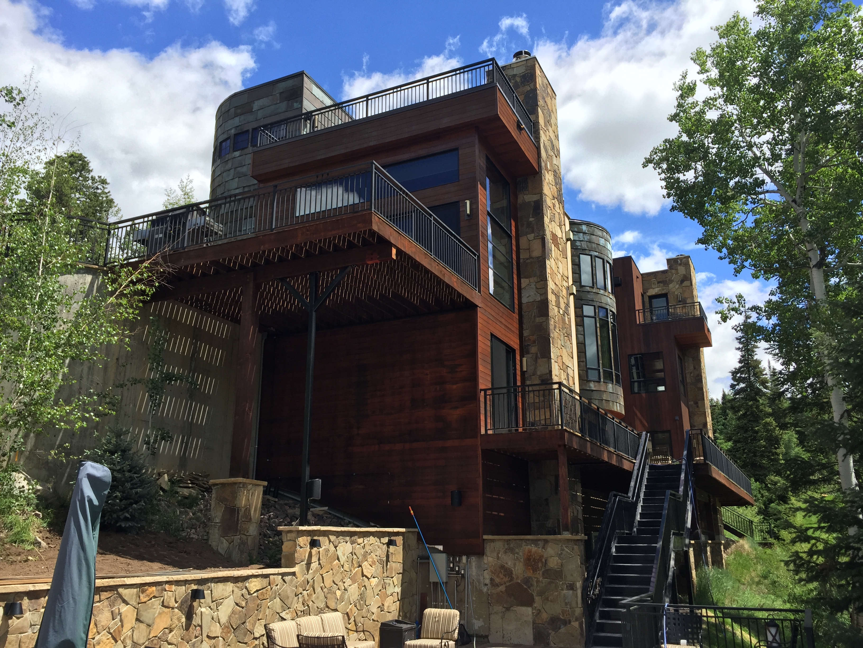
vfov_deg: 48.2
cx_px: 432
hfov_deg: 61.7
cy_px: 324
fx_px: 723
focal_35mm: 29
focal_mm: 4.15
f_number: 2.2
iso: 32
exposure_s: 1/1464
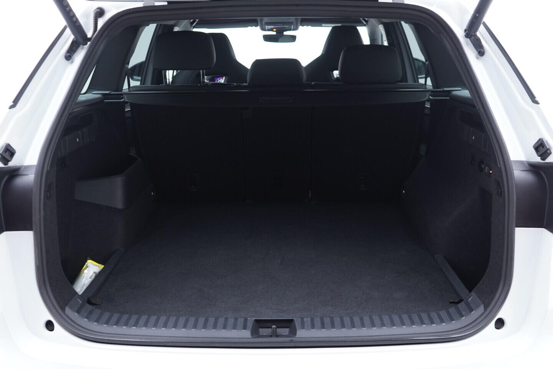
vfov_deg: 36.9
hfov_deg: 53.1
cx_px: 276
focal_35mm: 36
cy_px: 184
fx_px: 553
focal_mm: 24
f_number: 2.8
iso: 400
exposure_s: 1/40
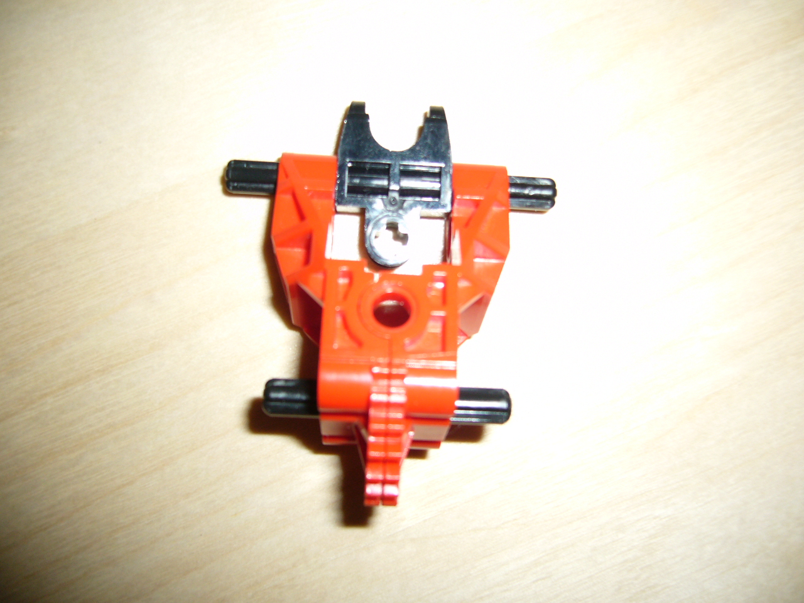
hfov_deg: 52.6
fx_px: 813
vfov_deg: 40.7
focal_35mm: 35
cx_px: 402
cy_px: 302
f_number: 2.8
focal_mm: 5.8
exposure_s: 1/30
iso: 100
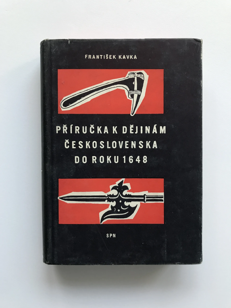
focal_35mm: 28
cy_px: 154
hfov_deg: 49.7
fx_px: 249
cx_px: 116
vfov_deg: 63.4
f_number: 1.8
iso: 32
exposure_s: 1/33
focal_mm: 3.99
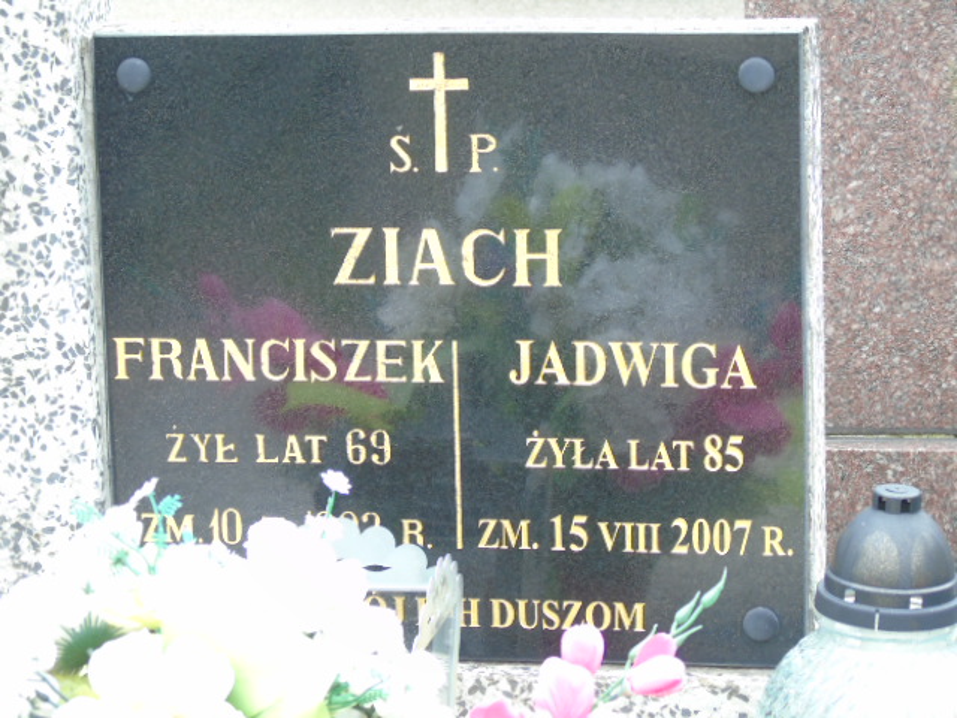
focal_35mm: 142
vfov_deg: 10.4
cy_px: 359
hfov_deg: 13.9
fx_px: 3926
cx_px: 478
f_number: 4.7
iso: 200
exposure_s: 1/125
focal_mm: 25
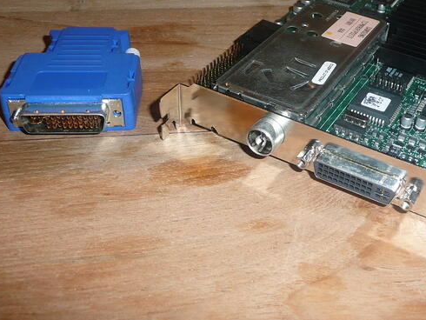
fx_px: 579
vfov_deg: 30.8
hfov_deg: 40.3
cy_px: 124
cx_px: 253
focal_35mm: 47
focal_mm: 5.8
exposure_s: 1/30
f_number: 3.7
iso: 100
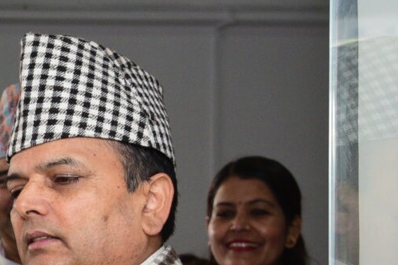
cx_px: -336
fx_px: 1990
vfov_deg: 7.6
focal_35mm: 180
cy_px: 301
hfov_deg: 10.7
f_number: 4.5
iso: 800
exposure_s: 1/160
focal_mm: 35
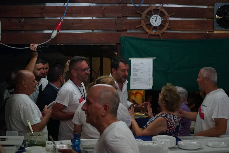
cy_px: 76
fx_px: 446
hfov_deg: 28.8
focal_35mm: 70
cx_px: 114
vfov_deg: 19.5
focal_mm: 70
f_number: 5.6
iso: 8000
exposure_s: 1/800
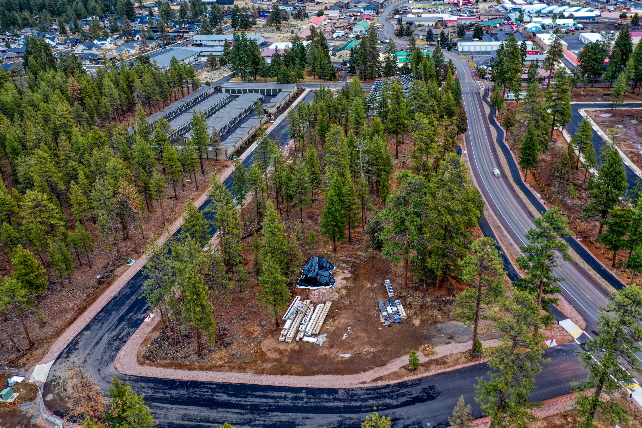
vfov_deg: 46.4
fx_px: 499
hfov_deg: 65.5
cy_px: 214
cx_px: 321
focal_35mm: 28
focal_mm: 10.26
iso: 100
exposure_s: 1/50
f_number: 3.5
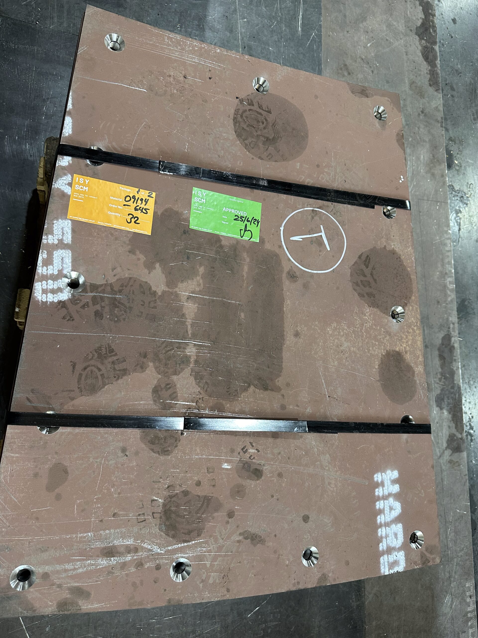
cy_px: 319
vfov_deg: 71.6
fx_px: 442
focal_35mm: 24
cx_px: 239
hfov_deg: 56.8
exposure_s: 1/50
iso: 250
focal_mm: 6.86
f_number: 1.78
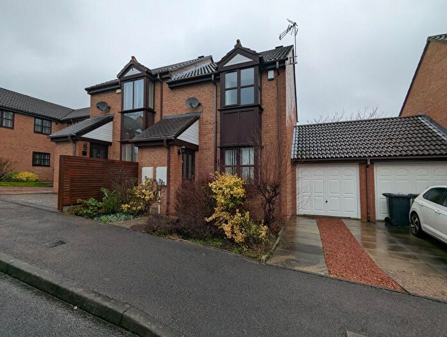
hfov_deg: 94.4
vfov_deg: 78.3
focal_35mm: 16
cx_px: 224
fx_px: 207
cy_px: 168
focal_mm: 2.35
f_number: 2.2
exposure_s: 1/144
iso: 51
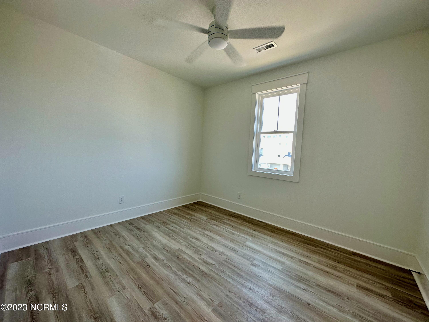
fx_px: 174
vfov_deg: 85.7
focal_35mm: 14
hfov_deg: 102.1
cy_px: 161
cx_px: 214
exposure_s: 1/120
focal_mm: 2.22
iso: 80
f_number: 2.2
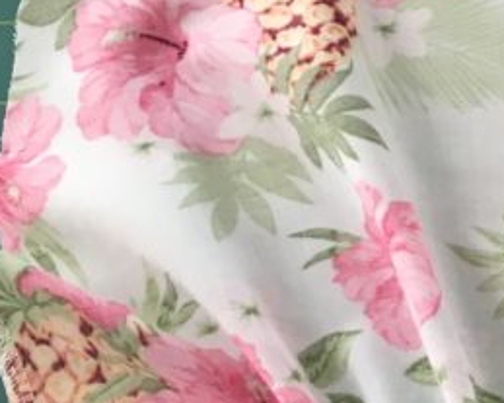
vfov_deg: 13.2
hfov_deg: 14.6
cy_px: 539
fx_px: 1670
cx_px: 967
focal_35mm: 112
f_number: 2.2
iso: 32
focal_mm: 4.15
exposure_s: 1/30
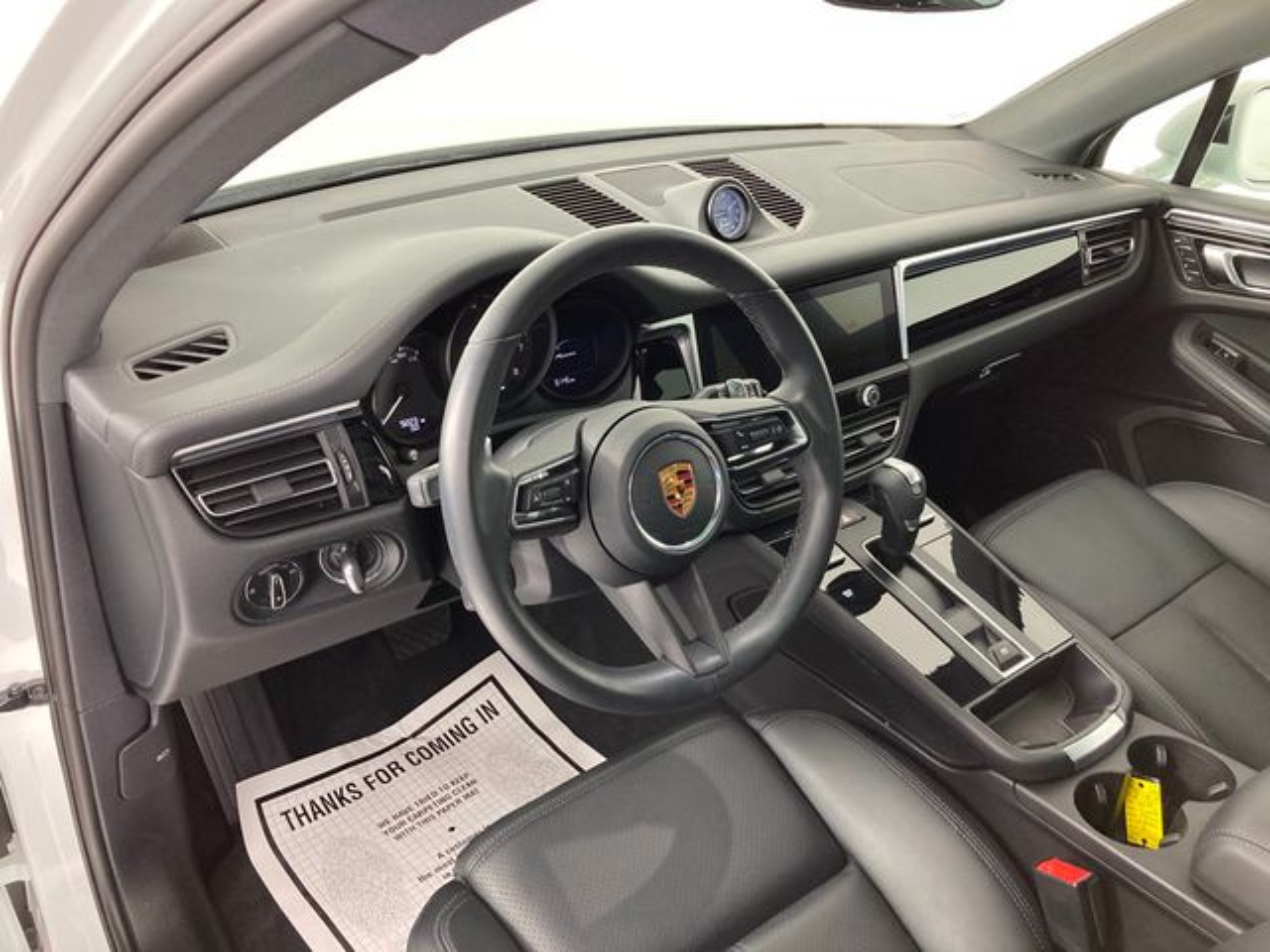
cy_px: 476
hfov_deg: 63.4
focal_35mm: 28
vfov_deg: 49.7
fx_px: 1027
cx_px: 635
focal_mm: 3.99
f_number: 1.8
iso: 125
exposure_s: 1/60
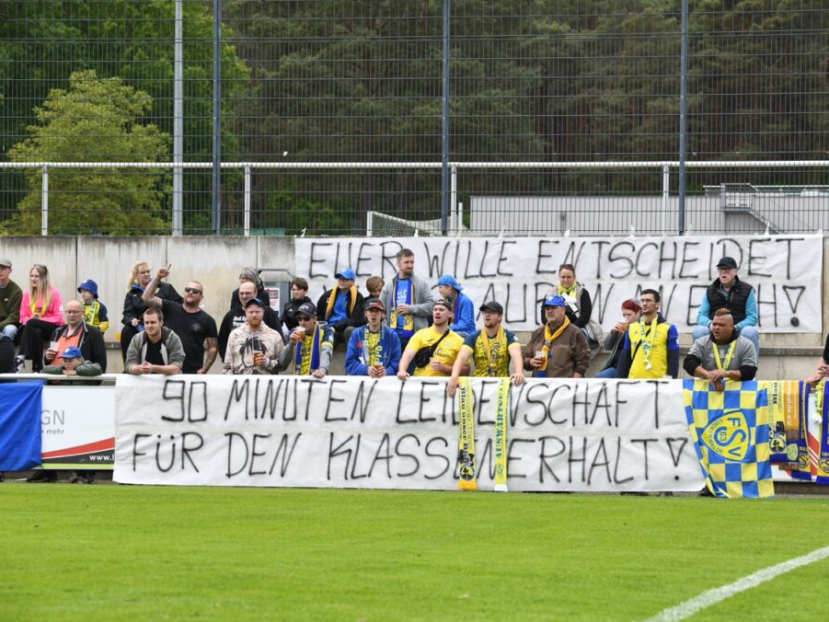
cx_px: 430
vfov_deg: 10.4
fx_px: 3401
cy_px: 309
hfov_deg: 13.9
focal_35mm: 142
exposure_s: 1/1600
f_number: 7.1
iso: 1250
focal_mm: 130
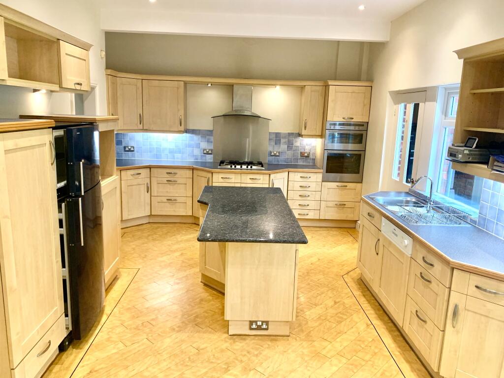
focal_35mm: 26
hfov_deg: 67.3
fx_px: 379
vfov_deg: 53.1
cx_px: 252
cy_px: 189
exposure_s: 1/50
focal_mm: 4.25
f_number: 1.8
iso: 160
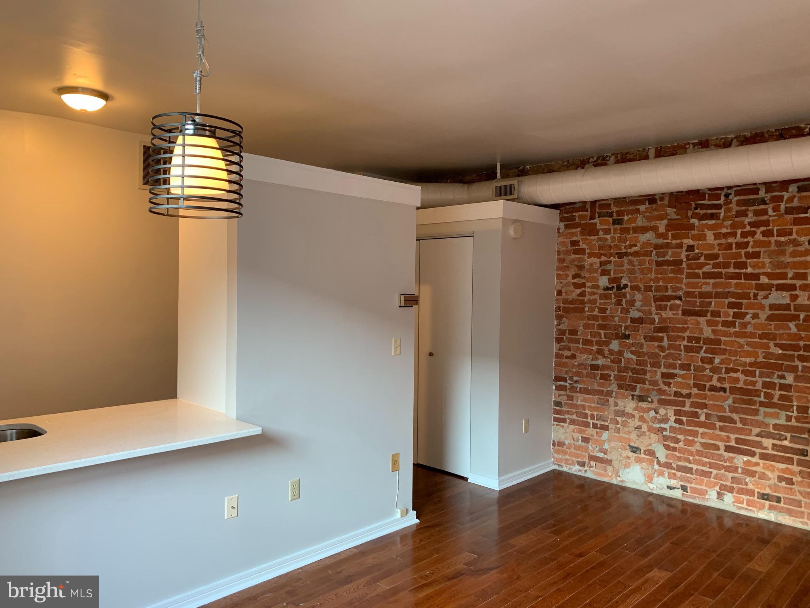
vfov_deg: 53.1
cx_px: 405
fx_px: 608
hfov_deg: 67.3
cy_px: 304
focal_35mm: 26
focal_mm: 4.25
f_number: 1.8
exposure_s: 1/60
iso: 100
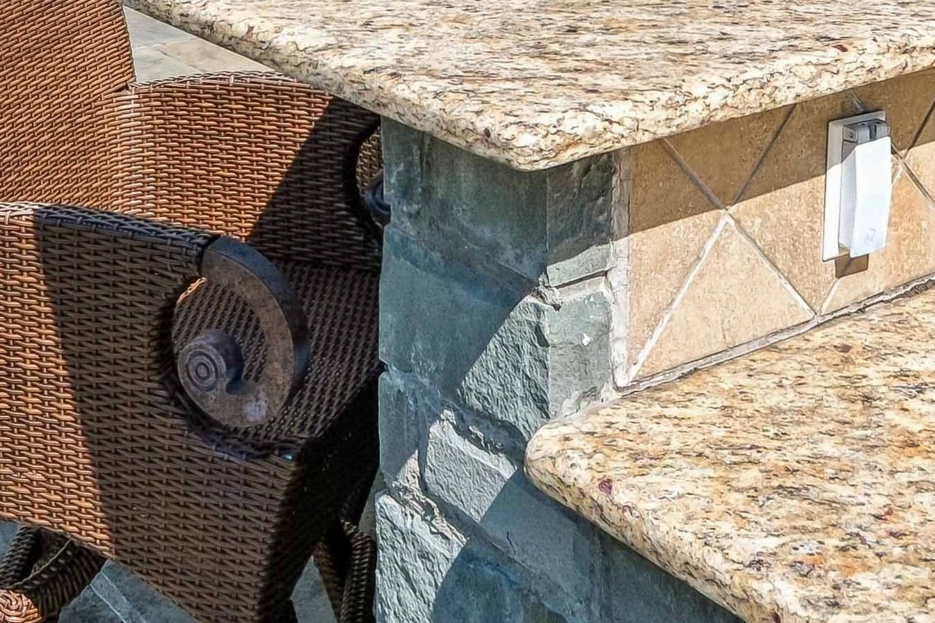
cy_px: -497
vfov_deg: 16.5
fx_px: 1792
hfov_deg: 29.2
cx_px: 391
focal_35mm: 69
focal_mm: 8
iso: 125
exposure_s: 1/200
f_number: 8
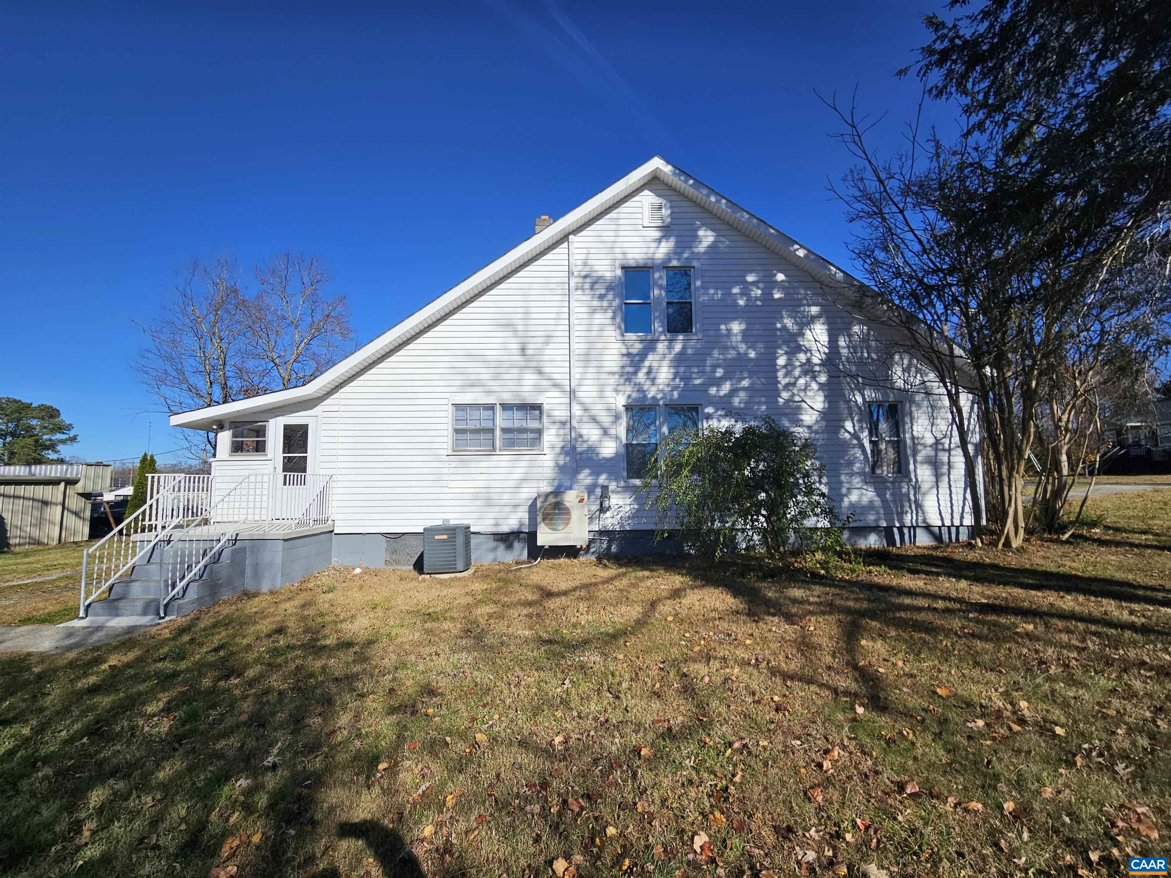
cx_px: 586
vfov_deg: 89.9
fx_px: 440
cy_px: 439
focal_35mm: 13
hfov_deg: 106.2
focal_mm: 2.2
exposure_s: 1/3418
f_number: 2.2
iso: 50
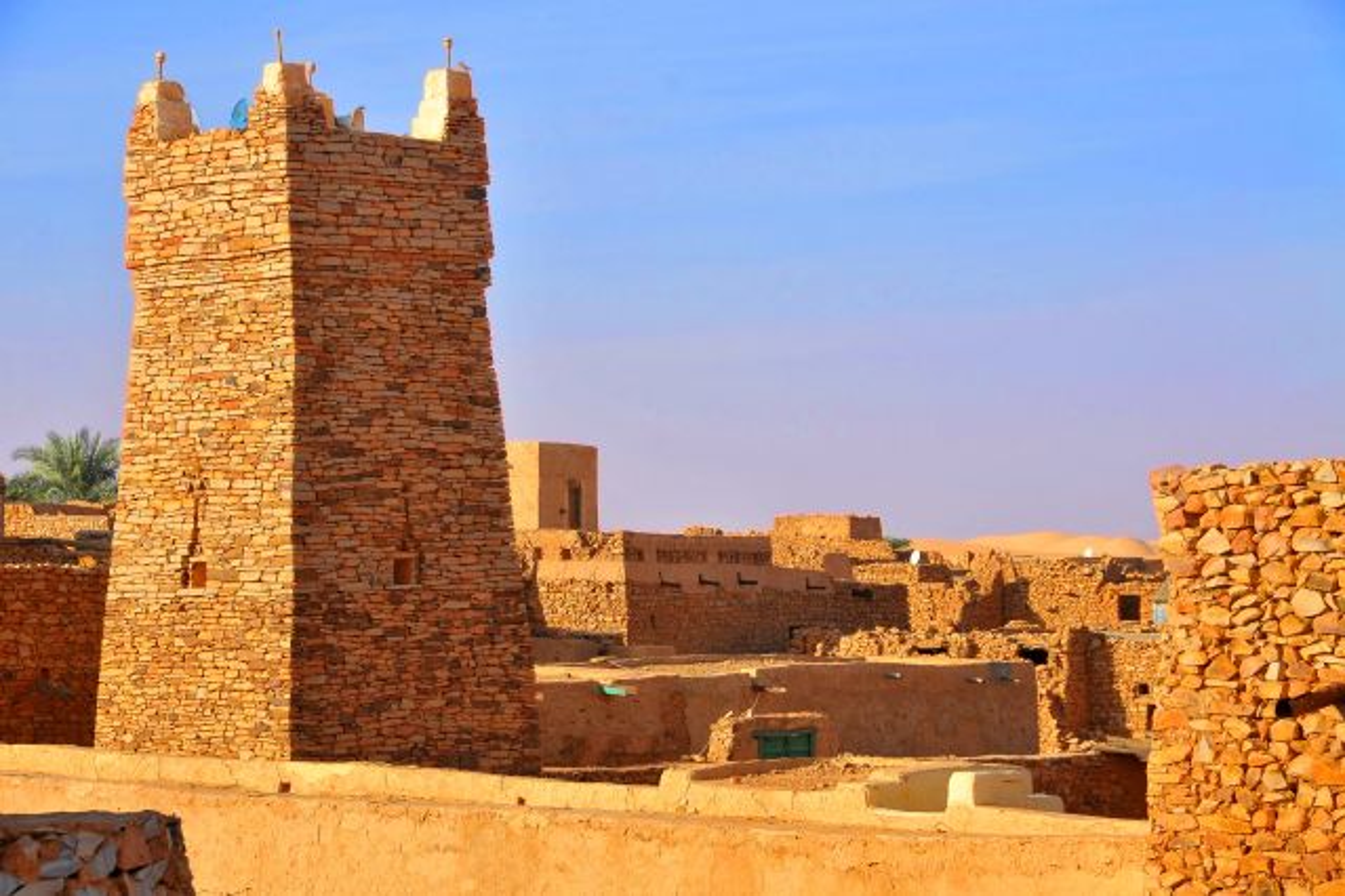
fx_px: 3923
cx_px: 672
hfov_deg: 19.5
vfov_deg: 13.0
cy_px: 448
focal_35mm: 105
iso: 200
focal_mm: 70
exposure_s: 1/320
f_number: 9
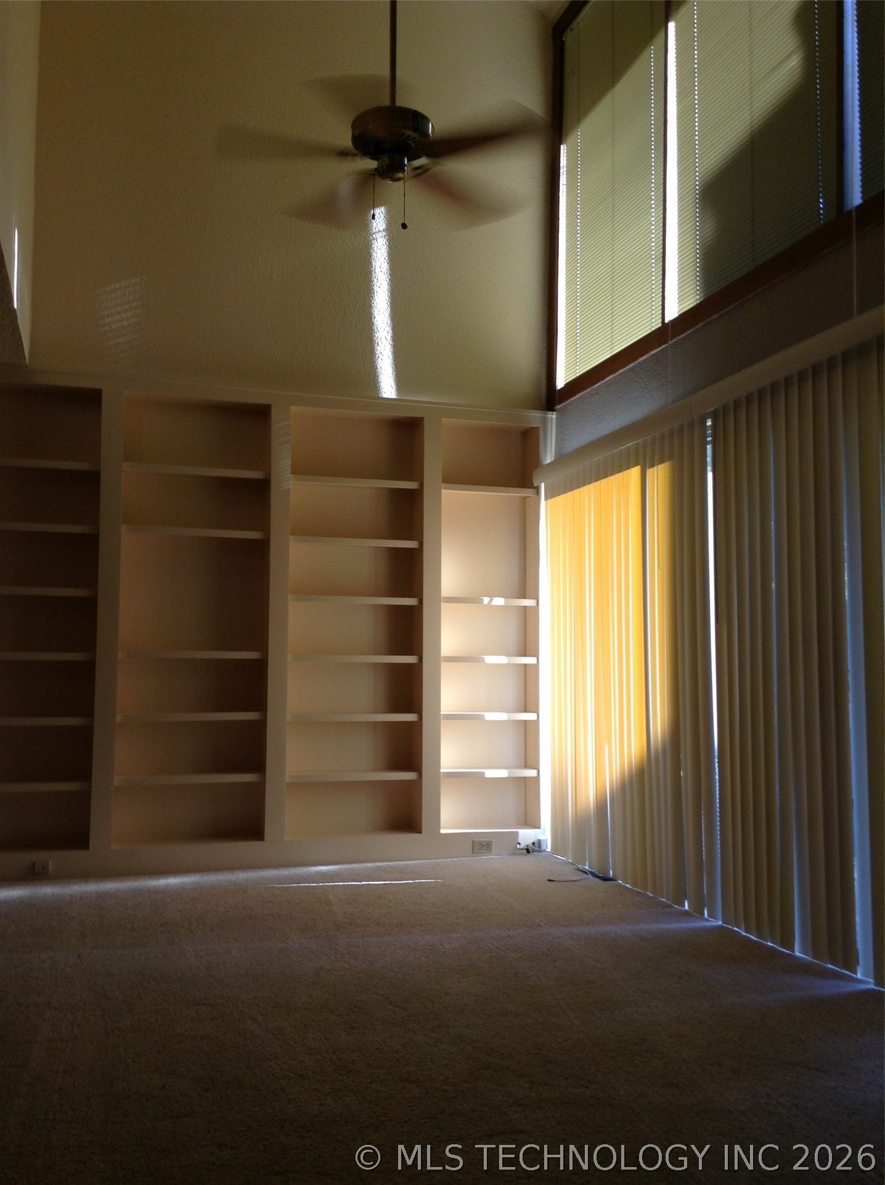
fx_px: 1128
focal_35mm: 33
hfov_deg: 42.8
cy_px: 592
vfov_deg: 55.4
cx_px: 442
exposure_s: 1/30
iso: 32
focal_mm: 3.3
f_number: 2.4
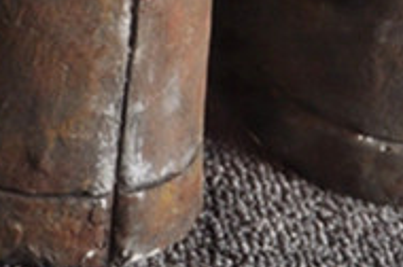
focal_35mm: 341
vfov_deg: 4.0
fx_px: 3811
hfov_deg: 6.0
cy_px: -188
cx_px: -80
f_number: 4.8
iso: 200
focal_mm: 48
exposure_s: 1/25
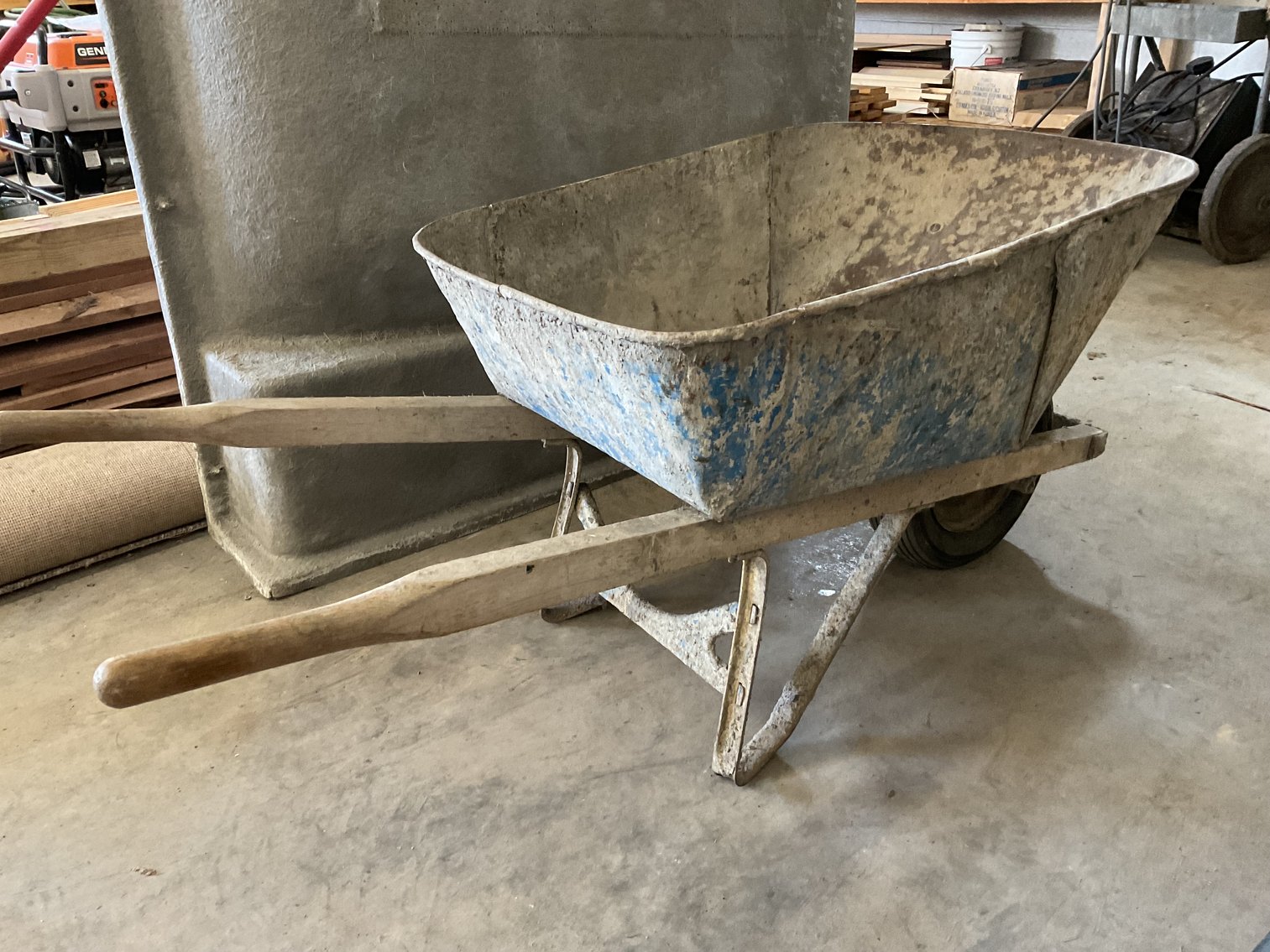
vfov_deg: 48.2
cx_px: 635
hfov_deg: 61.7
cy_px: 476
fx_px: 1064
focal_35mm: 29
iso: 320
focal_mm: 3
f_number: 1.8
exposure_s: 1/40
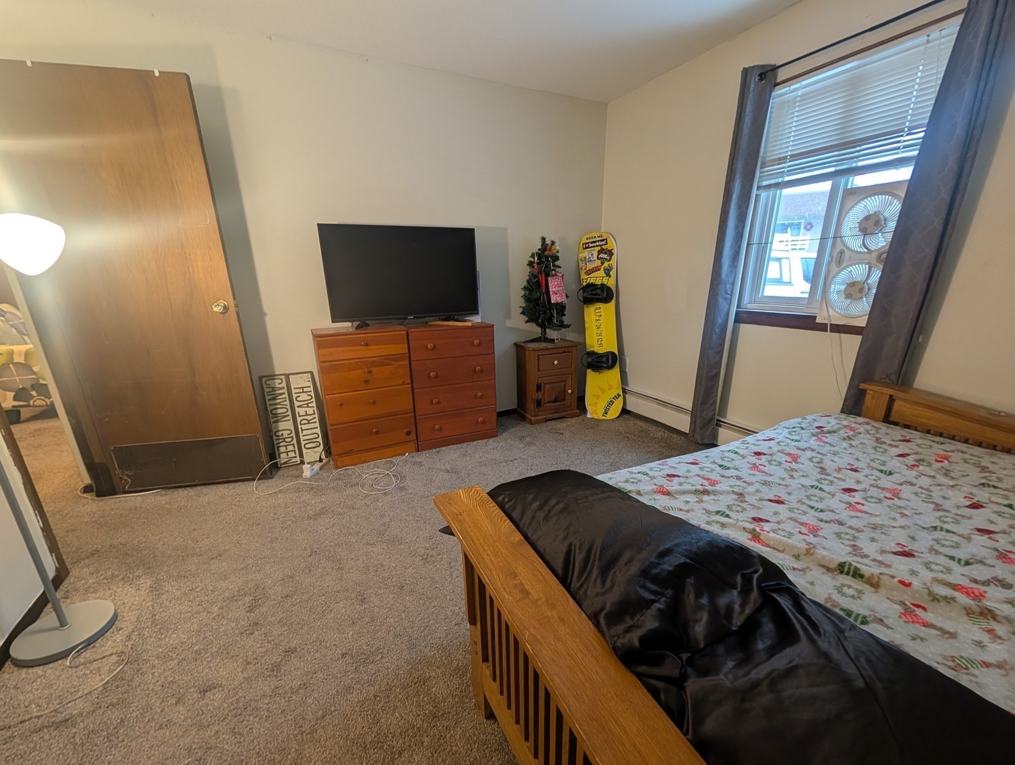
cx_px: 515
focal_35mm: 13
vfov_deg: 89.9
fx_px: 382
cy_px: 411
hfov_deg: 106.1
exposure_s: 1/24
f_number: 1.7
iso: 65
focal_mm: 2.02
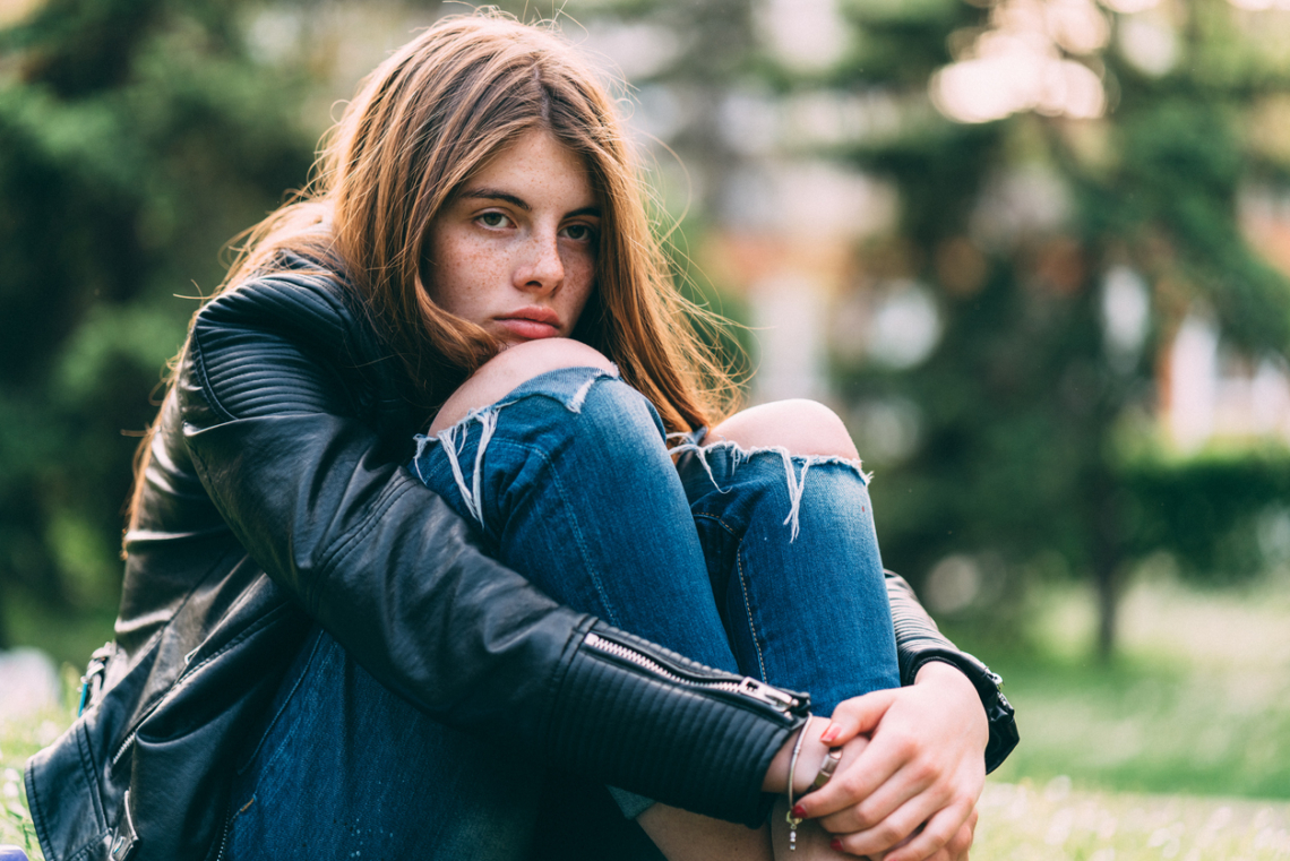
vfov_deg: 16.1
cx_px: 645
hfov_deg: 23.9
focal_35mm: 85
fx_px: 3047
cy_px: 430
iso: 100
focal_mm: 85
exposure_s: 1/250
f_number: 1.8
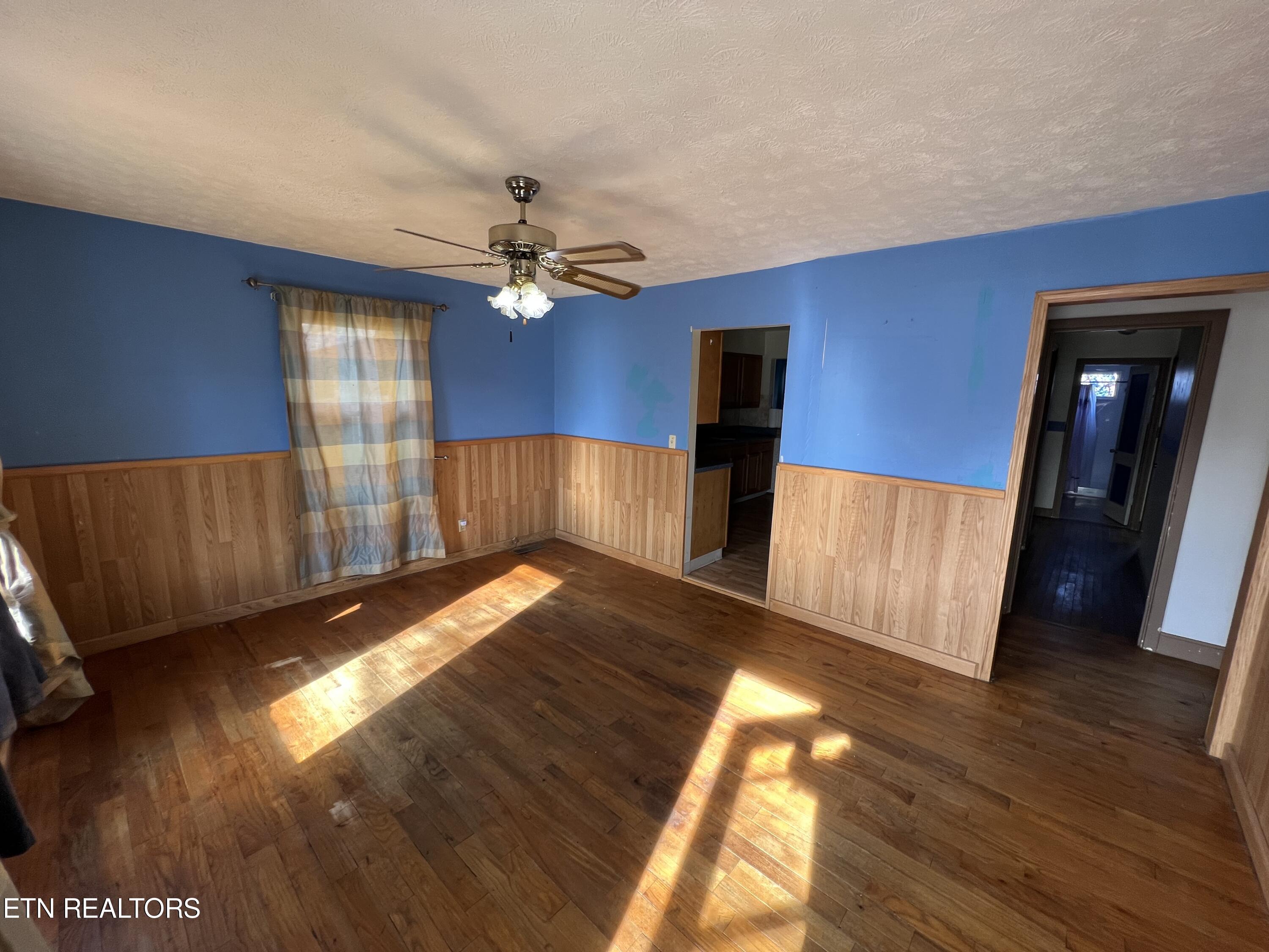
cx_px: 634
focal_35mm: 13
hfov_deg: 106.2
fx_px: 477
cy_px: 476
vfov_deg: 89.9
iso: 125
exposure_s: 1/120
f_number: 1.8
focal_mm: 1.57
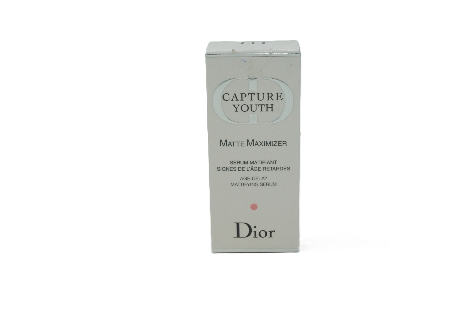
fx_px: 720
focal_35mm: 56
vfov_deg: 24.2
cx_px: 232
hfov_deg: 35.6
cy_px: 154
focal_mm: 56
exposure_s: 1/80
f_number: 29
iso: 3200
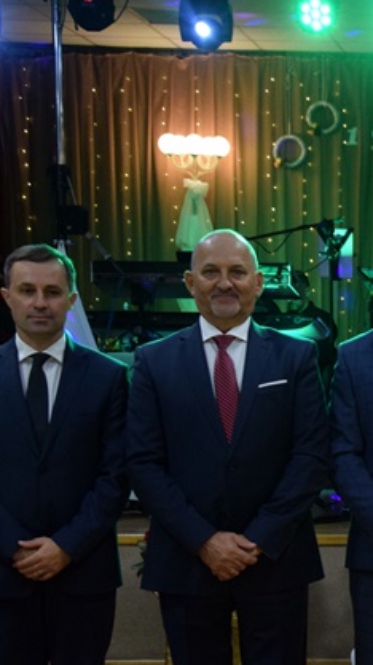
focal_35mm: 95
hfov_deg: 12.0
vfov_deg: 22.3
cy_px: 467
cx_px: 607
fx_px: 1673
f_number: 4
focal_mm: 28
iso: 2000
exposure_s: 1/100
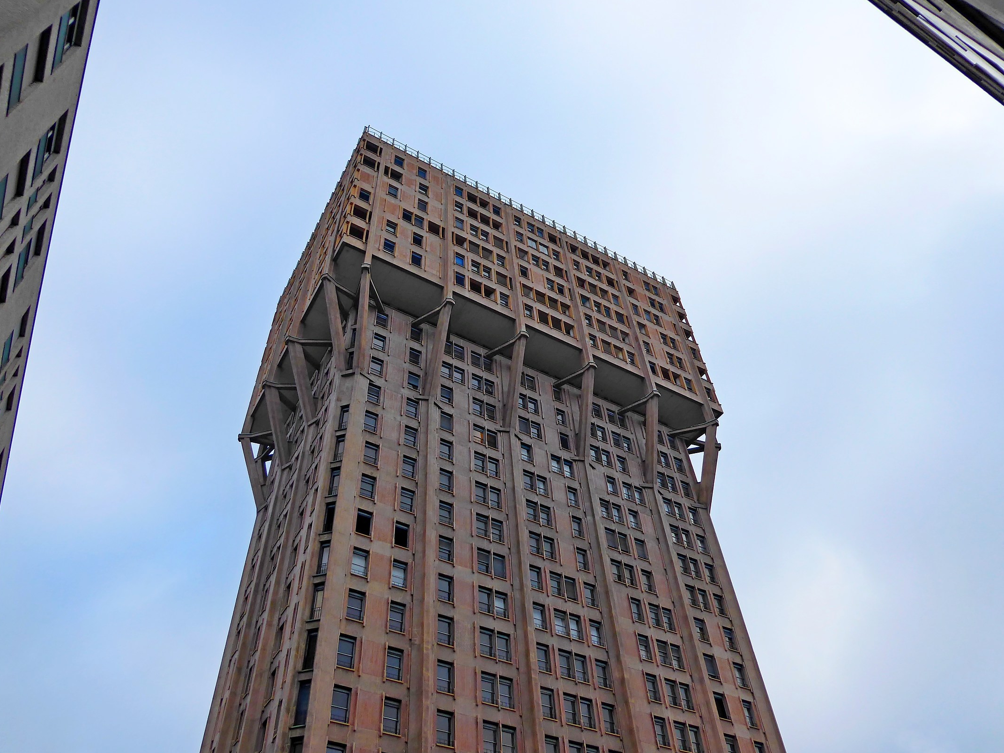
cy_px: 381
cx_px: 477
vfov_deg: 49.7
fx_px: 812
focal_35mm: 28
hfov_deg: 63.4
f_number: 3.3
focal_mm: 4.3
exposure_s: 1/400
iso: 80
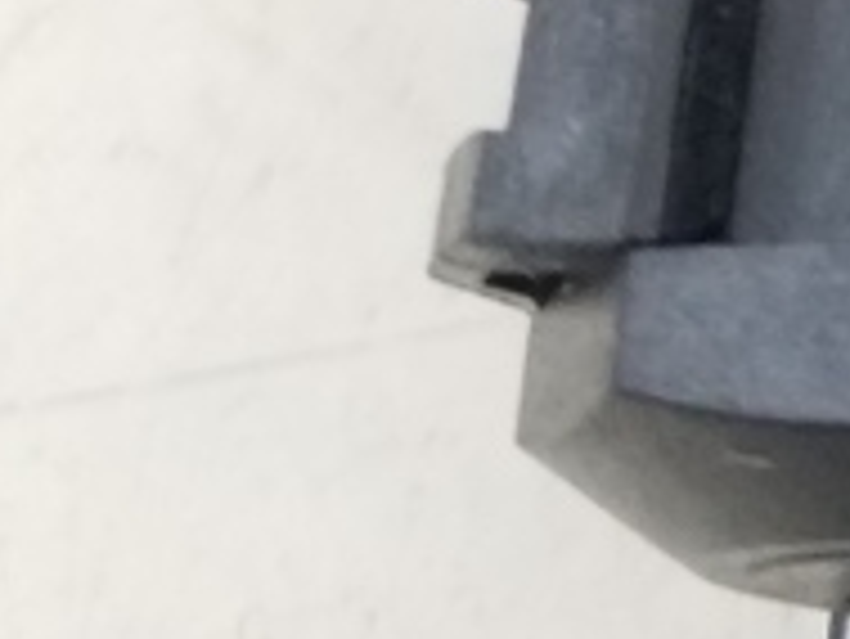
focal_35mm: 146
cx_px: 1498
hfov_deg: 12.4
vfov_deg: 8.9
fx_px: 3587
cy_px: -1071
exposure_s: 1/50
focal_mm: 3.6
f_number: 1.9
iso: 200
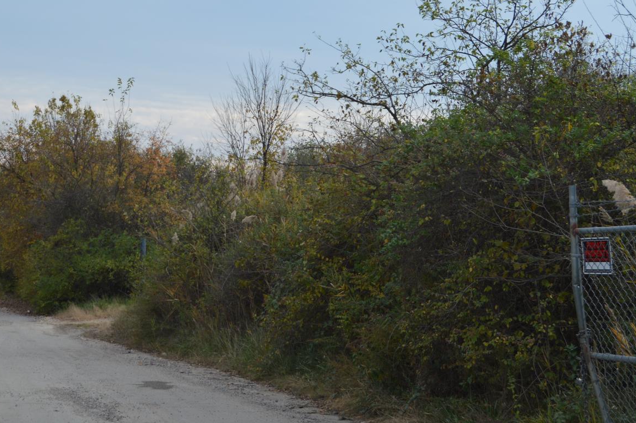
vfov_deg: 19.6
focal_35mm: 69
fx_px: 1217
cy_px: 115
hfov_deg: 28.6
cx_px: 116
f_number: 7.1
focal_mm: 26
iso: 100
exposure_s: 1/200
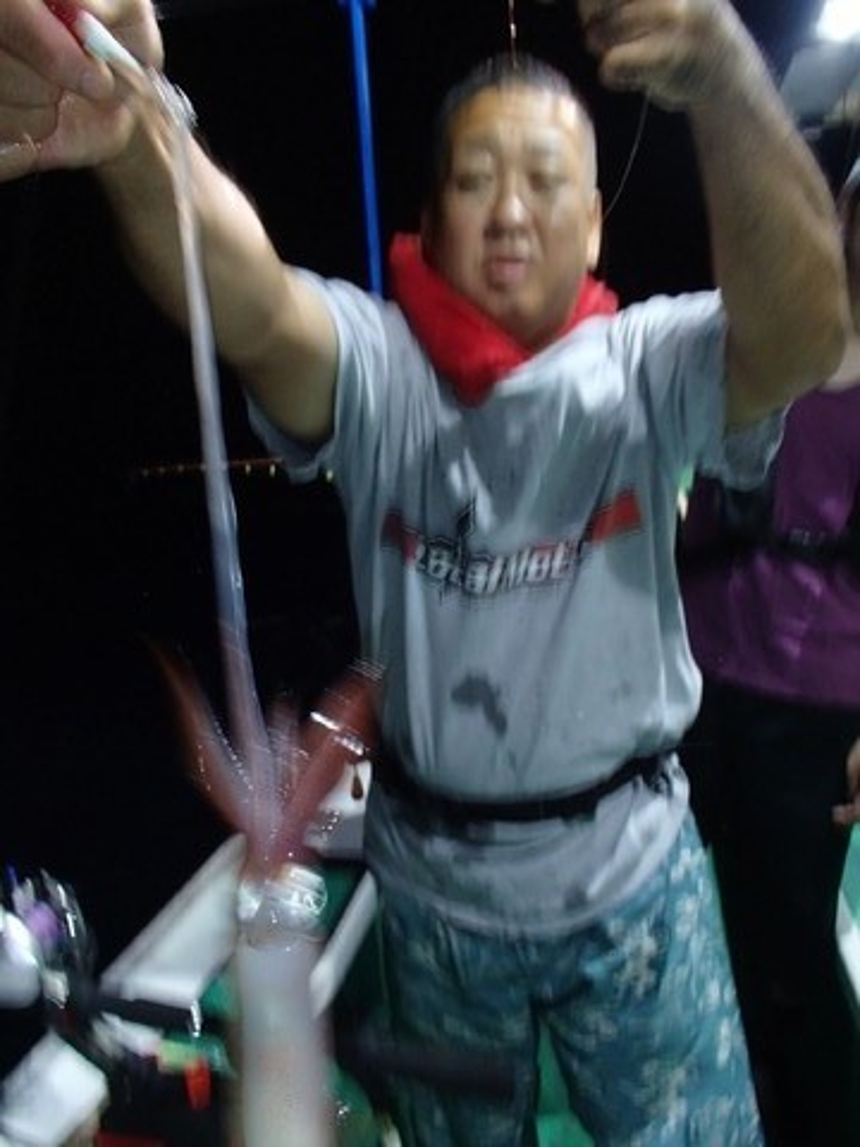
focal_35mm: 28
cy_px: 574
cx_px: 430
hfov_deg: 49.7
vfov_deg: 63.4
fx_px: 928
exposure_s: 1/30
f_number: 3.9
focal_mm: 5
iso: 400
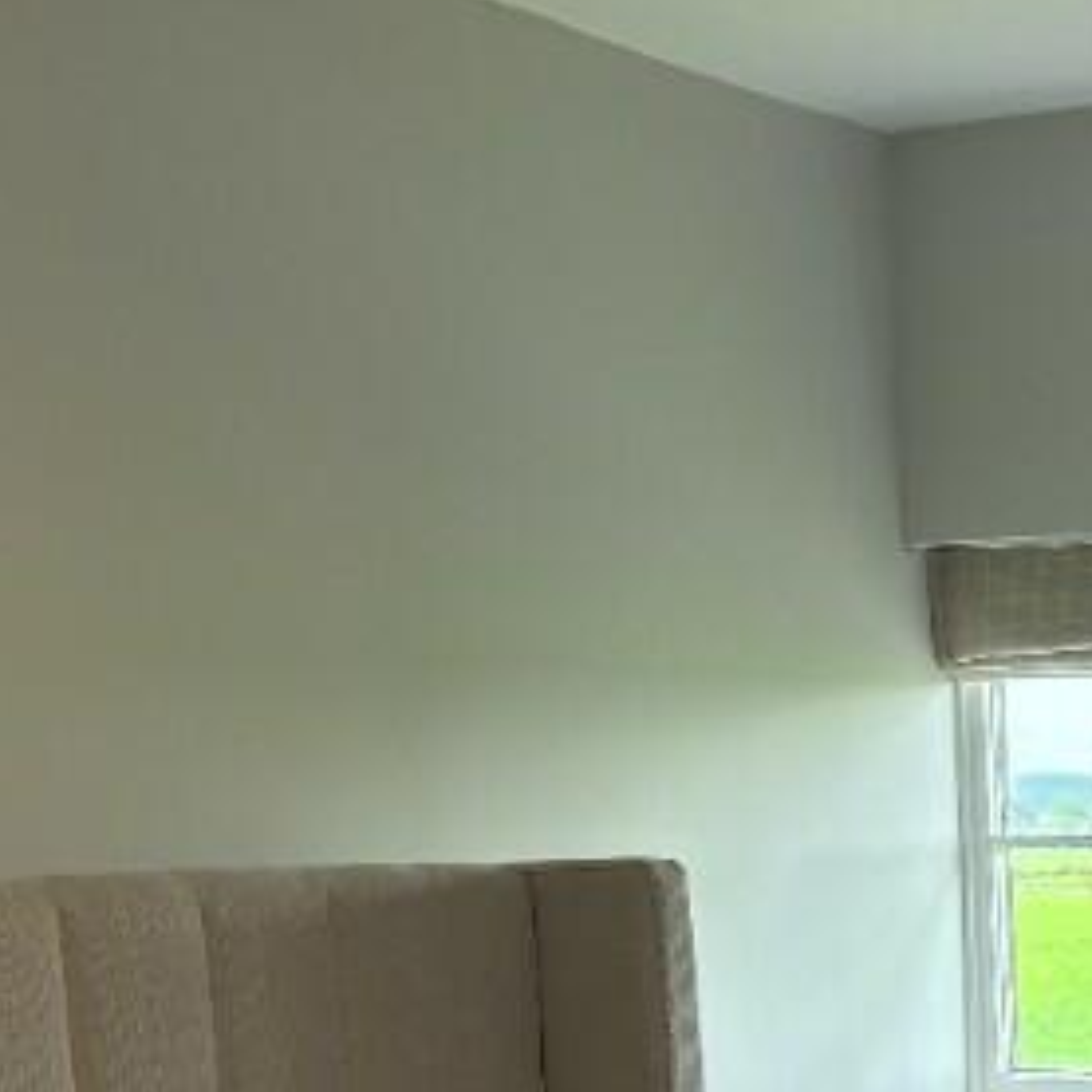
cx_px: 1242
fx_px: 3034
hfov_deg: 19.4
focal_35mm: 85
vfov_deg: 19.3
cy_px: 1285
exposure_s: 1/50
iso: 80
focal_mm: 5.96
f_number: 1.6
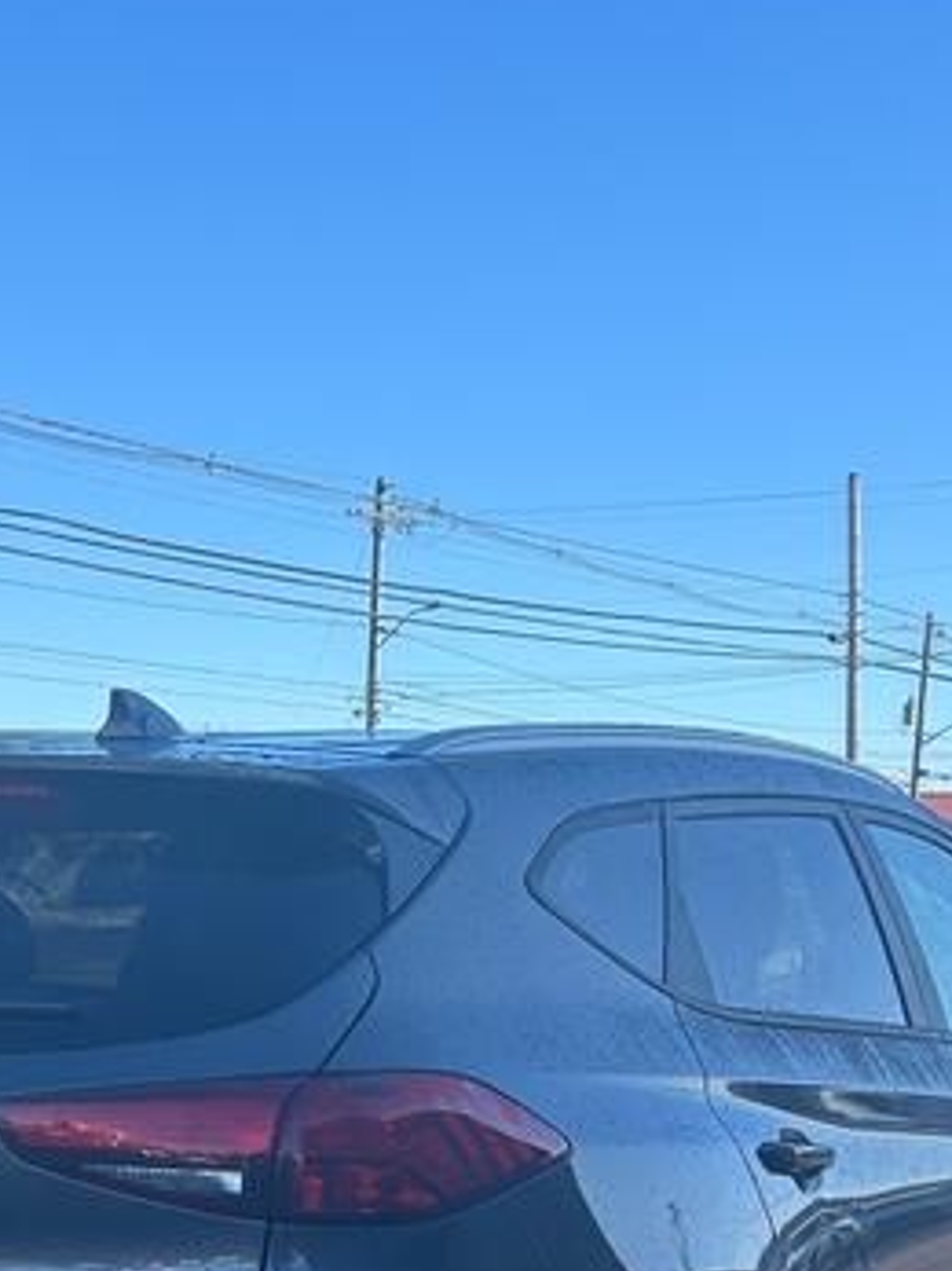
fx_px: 2642
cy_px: 945
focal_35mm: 72
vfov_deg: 26.7
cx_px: 293
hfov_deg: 20.3
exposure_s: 1/2841
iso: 50
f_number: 1.5
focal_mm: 5.7
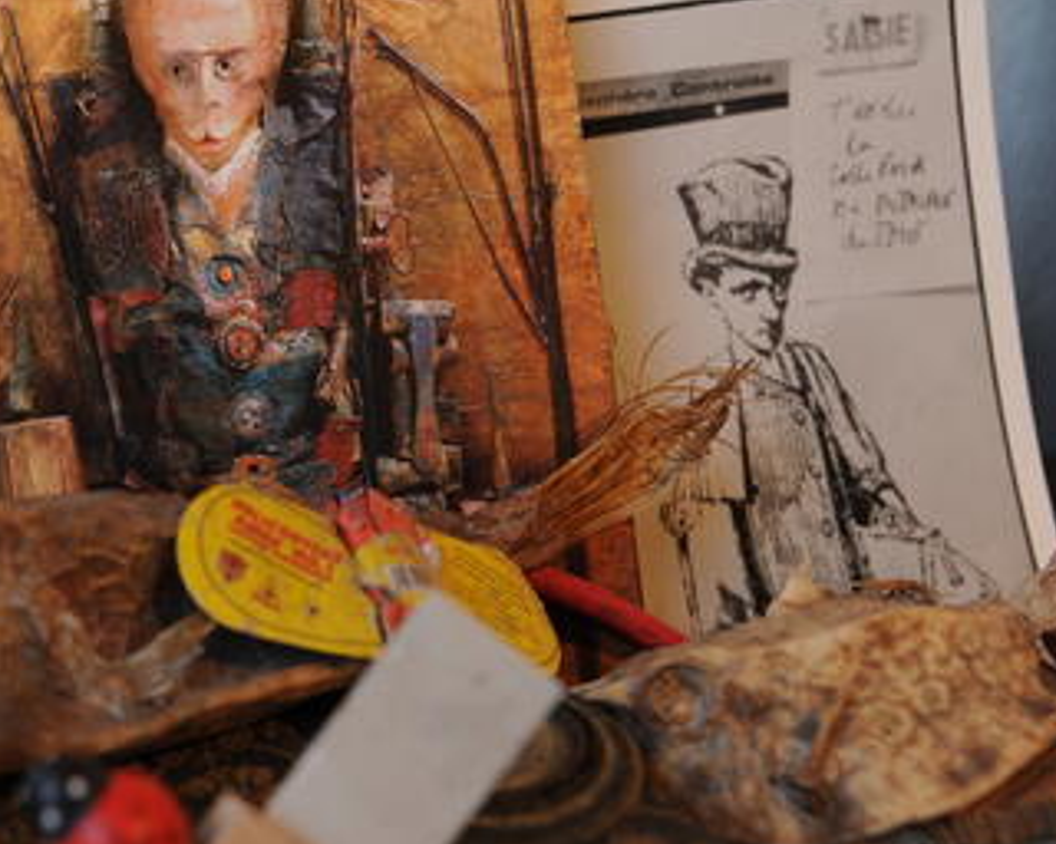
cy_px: 219
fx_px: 1688
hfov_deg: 33.8
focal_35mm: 54
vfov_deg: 27.7
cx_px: 231
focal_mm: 24
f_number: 4
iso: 400
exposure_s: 1/60
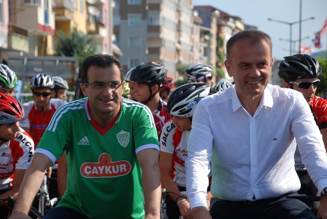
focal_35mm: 135
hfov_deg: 15.2
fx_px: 1228
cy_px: 110
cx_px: 164
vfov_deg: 10.2
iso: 100
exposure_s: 1/250
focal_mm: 90
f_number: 5.6
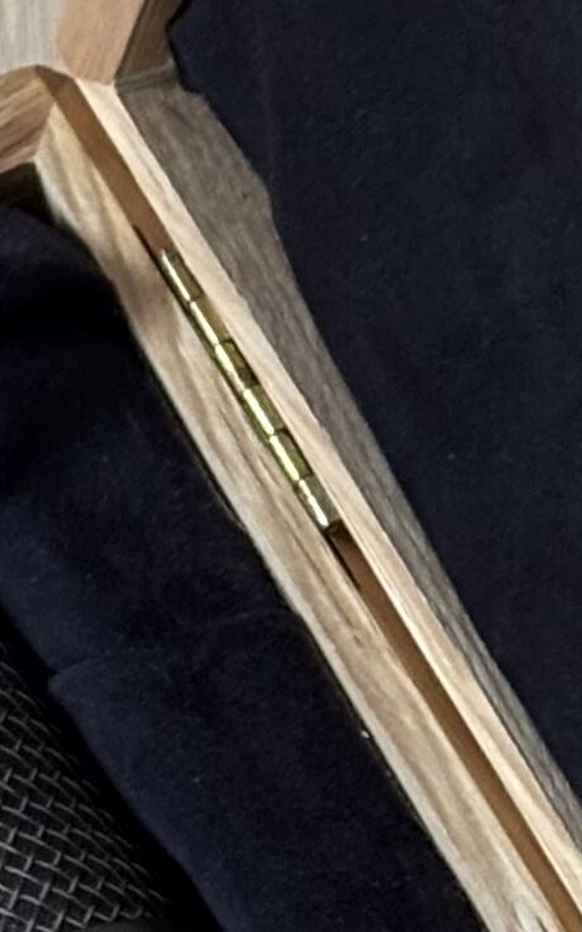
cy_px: 1423
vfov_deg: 6.8
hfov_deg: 4.3
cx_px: 366
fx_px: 7748
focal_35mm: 305
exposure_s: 1/40
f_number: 1.6
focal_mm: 5.96
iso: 250
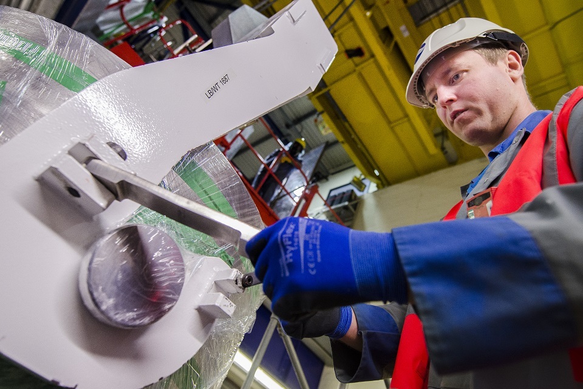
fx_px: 340
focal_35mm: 21
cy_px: 194
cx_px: 292
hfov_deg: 81.2
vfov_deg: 59.5
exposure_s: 1/160
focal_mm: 14
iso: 800
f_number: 2.8
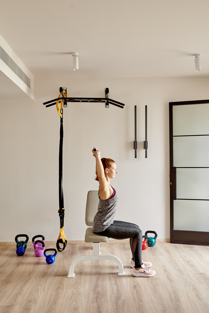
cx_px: 104
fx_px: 305
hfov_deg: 37.9
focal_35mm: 35
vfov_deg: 54.4
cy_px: 156
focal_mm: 35
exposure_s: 1/50
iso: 400
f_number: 5.6
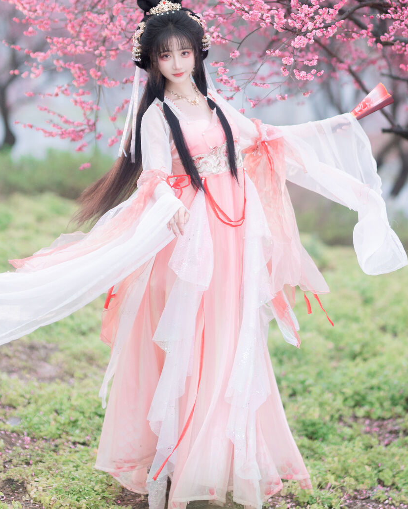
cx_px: 194
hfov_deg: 11.2
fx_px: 2083
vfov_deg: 13.9
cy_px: 121
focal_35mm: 138
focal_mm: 85
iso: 320
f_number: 1.4
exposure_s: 1/800
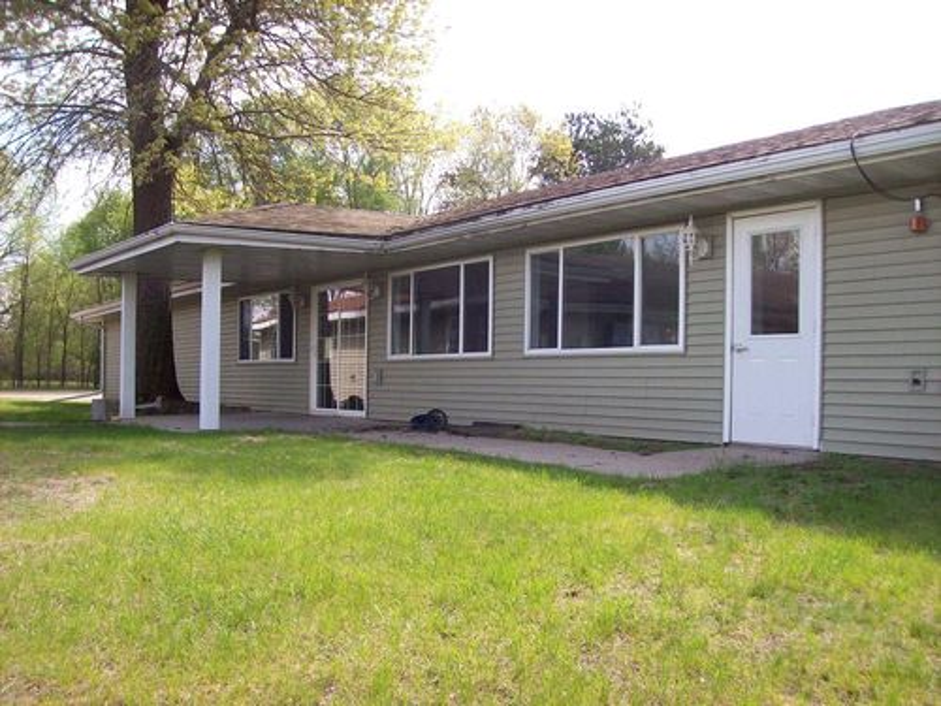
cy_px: 353
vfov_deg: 39.7
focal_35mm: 36
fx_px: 979
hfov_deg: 51.4
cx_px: 470
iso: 80
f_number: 2.7
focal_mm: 6
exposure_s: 1/750
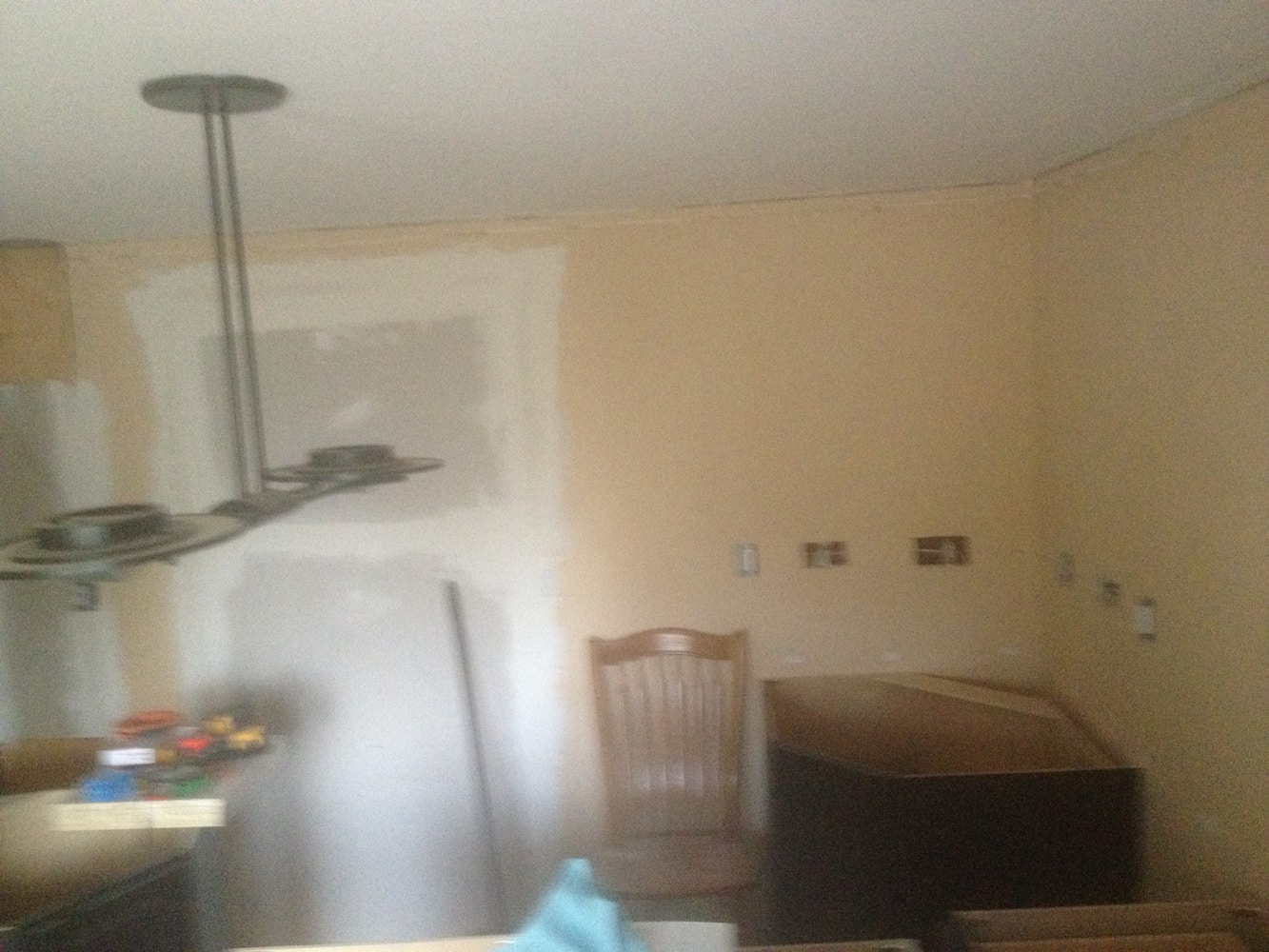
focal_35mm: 35
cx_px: 634
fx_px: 1283
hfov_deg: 52.6
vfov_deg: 40.7
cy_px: 476
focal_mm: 4.28
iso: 500
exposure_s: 1/15
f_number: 2.4
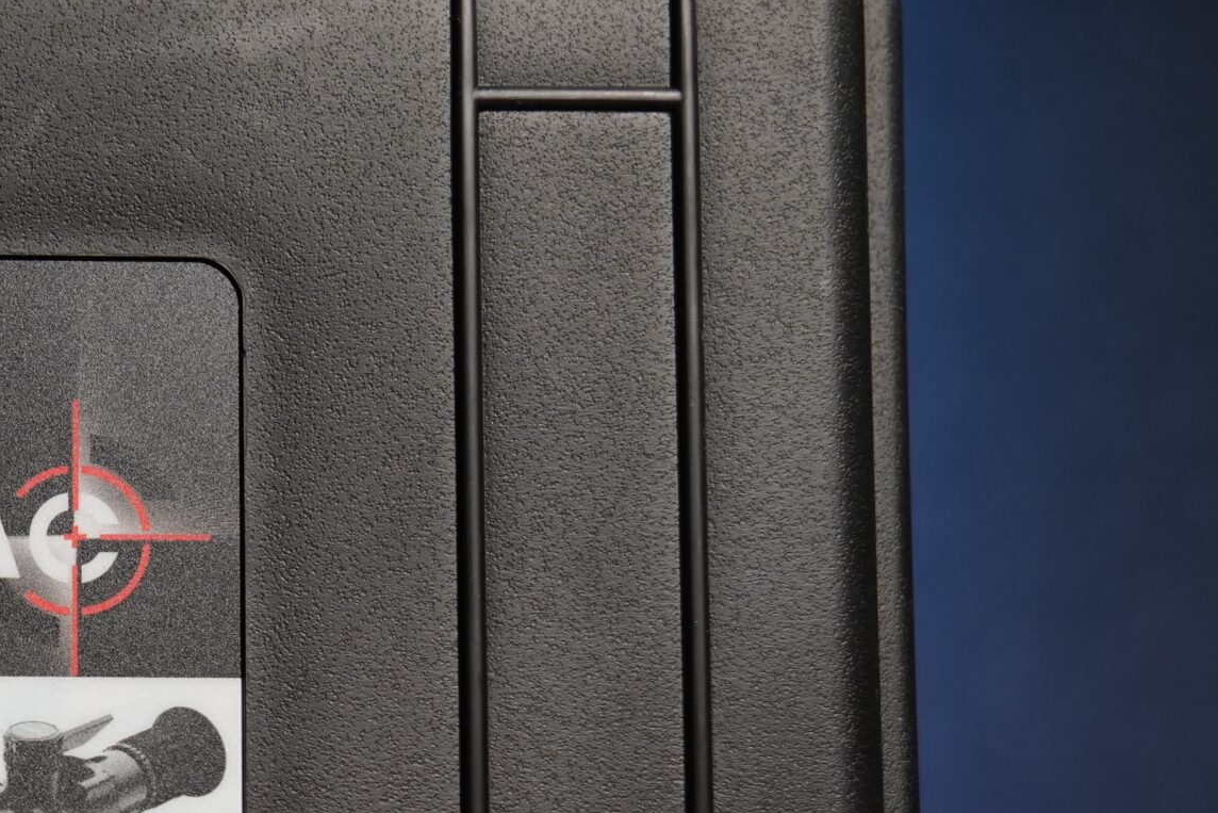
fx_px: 3181
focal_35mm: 94
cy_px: 635
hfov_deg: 20.6
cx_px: -137
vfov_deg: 14.5
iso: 400
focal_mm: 28
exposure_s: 1/25
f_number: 2.8
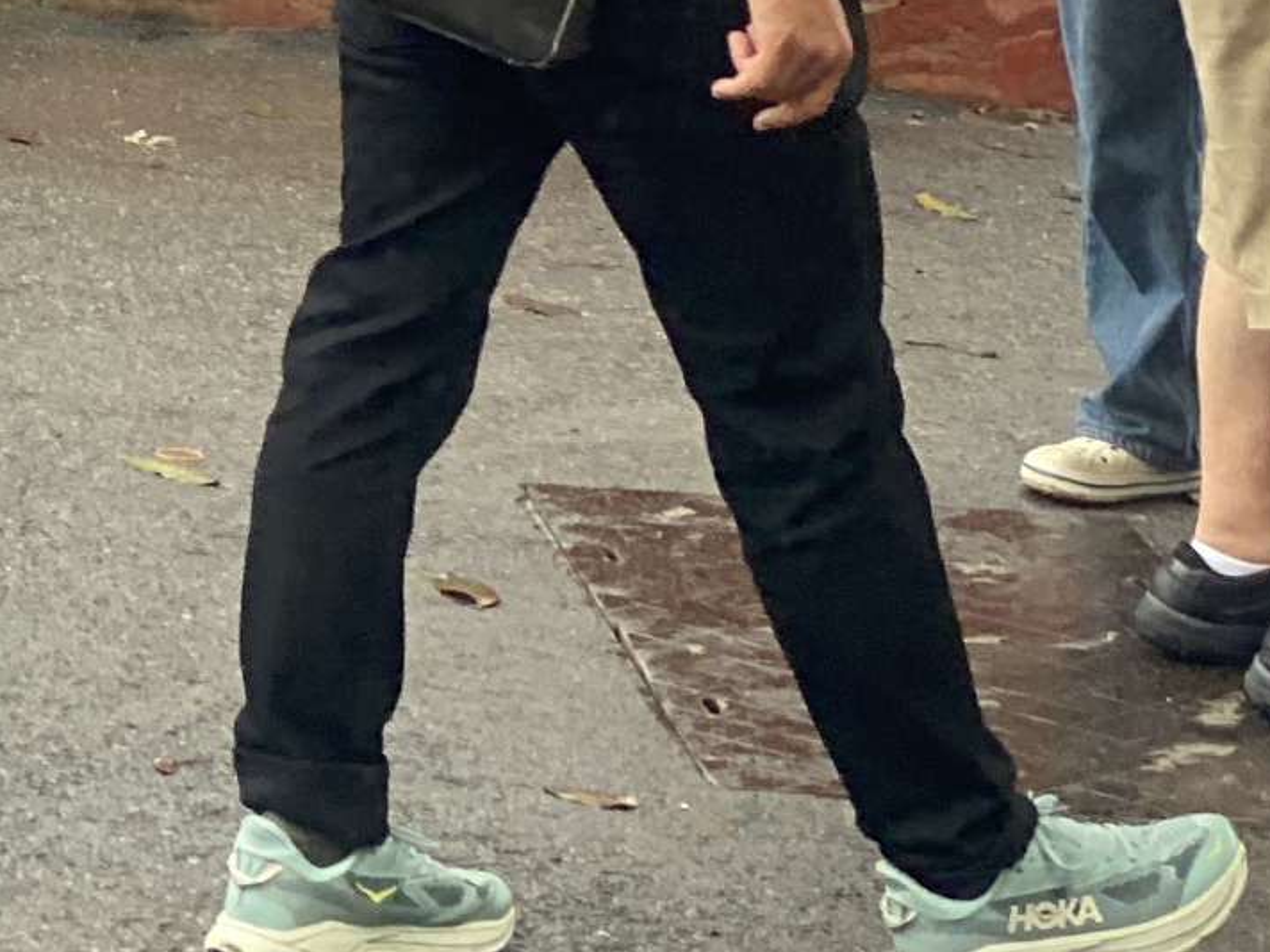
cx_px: -731
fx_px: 6861
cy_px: -556
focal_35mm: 187
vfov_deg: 7.8
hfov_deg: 10.2
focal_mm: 6
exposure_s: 1/122
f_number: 2
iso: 80
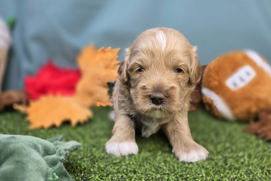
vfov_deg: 51.2
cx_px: 140
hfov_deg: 71.5
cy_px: 84
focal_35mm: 25
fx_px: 188
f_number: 1.7
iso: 125
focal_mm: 6.3
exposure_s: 1/120
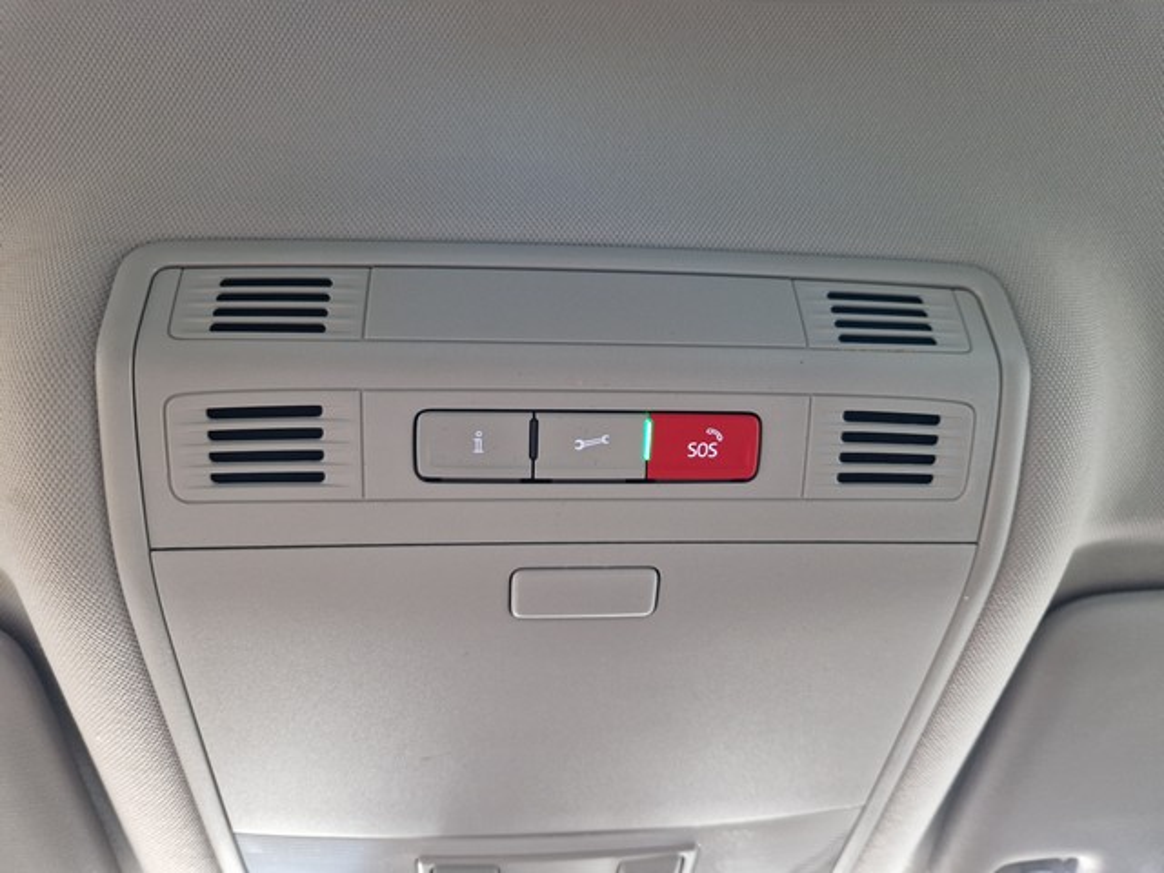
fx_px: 773
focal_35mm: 23
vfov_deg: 58.9
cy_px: 436
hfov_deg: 73.9
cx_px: 582
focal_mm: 5.4
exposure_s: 1/100
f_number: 1.8
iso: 80
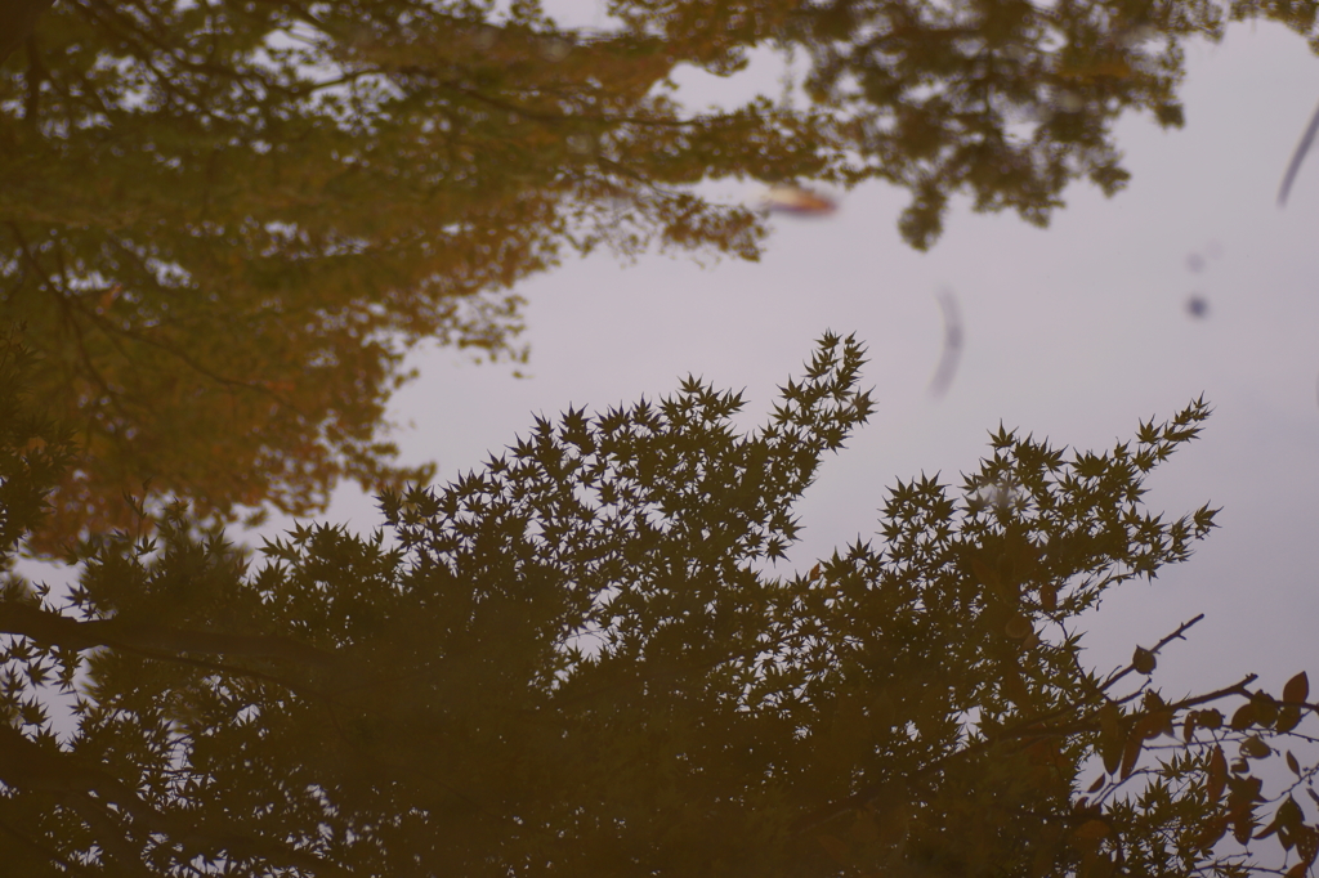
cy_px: 439
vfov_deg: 10.2
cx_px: 660
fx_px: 4944
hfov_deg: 15.2
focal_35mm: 135
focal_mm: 90
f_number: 2.8
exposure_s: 1/125
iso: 100
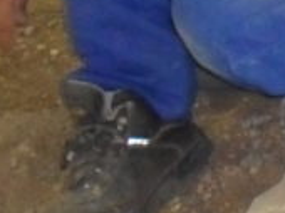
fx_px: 1529
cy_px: 81
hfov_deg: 8.8
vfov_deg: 8.0
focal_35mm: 186
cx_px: 857
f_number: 3.5
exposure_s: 1/45
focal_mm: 4.9
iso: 400
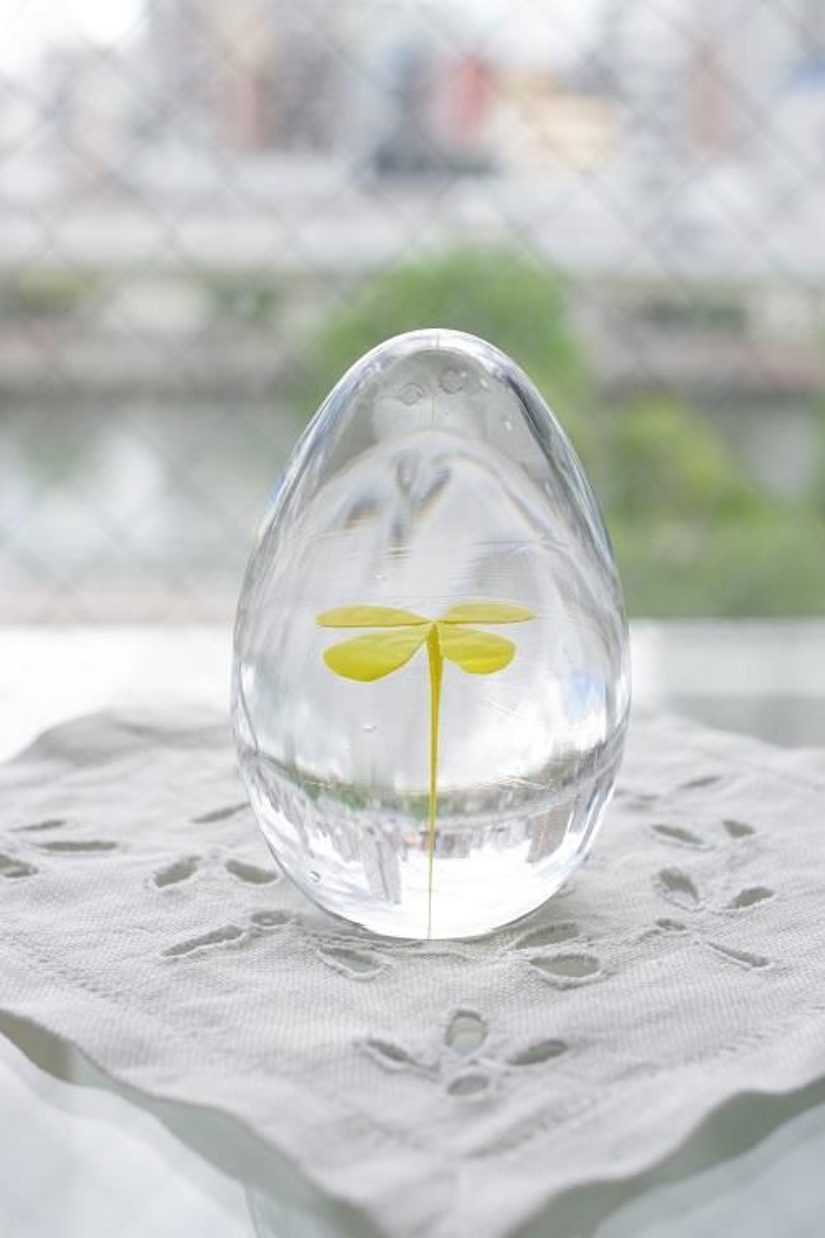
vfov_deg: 38.2
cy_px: 619
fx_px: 1787
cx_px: 412
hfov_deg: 26.0
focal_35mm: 52
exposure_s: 1/250
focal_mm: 35
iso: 800
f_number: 6.3
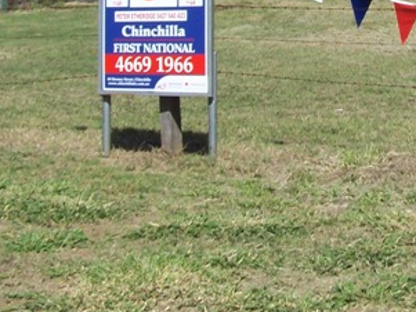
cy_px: -91
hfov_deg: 19.2
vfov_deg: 14.1
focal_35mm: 101
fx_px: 1214
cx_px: 352
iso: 80
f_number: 4
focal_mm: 6.3
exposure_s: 1/1000
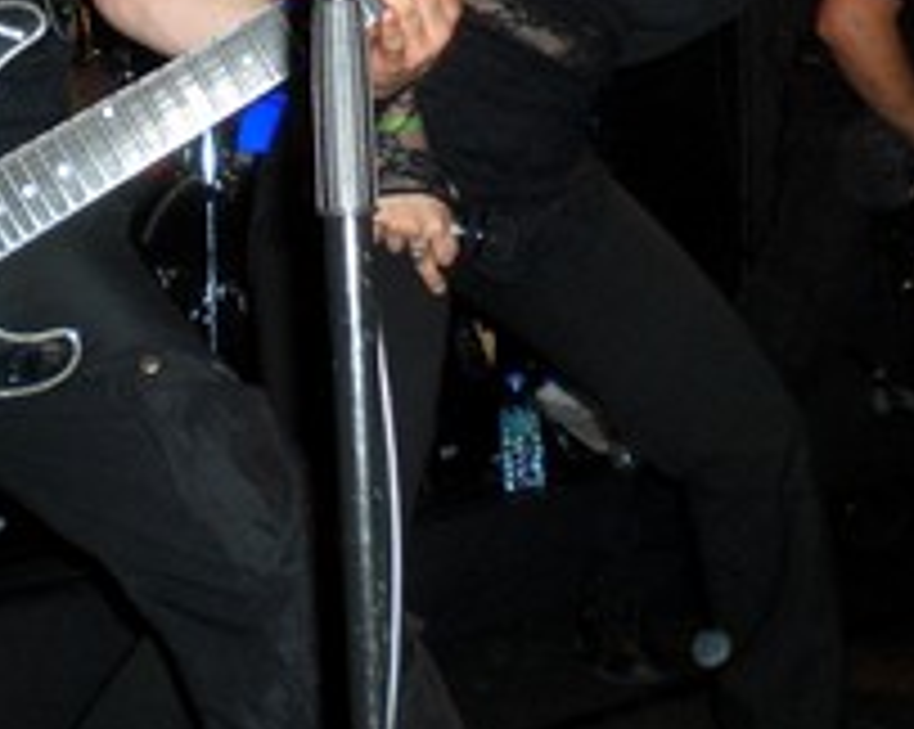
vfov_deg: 19.3
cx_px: 356
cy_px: 76
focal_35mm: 78
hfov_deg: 24.4
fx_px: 2108
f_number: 3.1
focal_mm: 6.3
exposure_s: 1/60
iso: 200
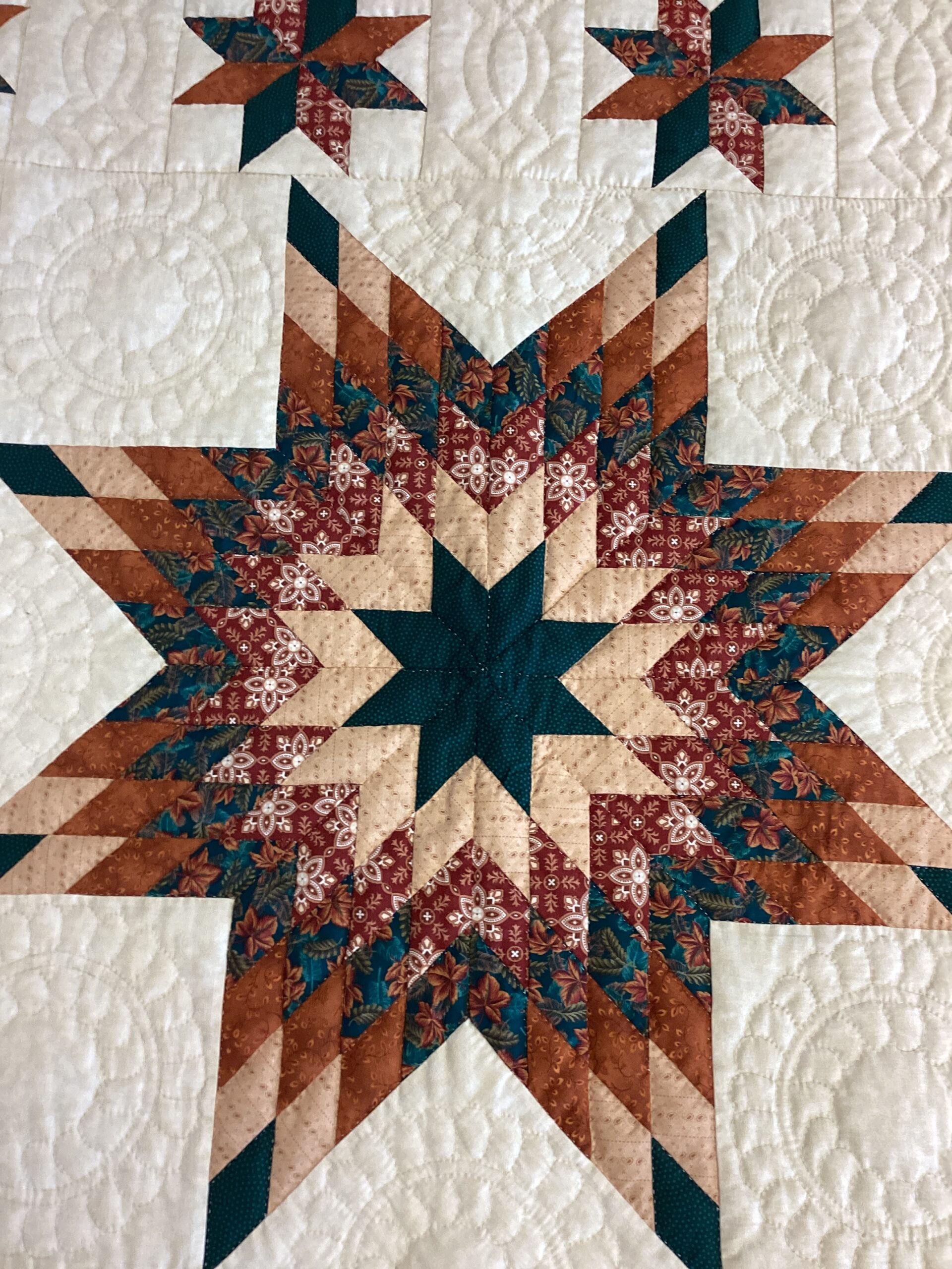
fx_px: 1137
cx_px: 476
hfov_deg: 45.4
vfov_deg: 58.4
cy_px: 634
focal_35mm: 31
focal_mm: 3.3
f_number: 2.4
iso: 100
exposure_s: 1/50
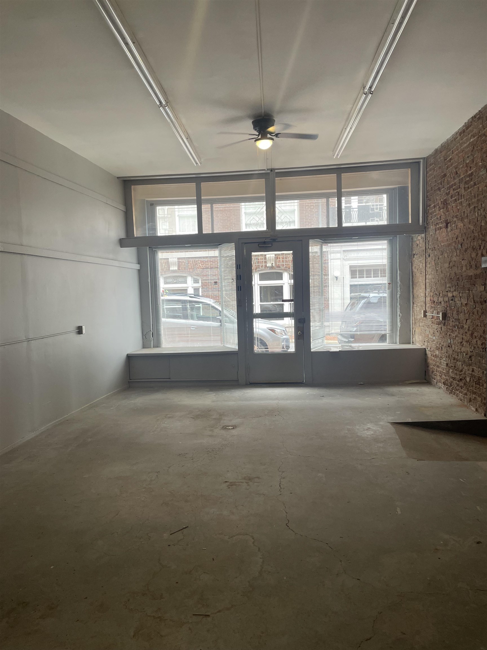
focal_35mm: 26
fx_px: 488
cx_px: 244
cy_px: 325
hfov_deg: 53.1
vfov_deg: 67.3
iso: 64
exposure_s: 1/60
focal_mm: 4.2
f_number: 1.6
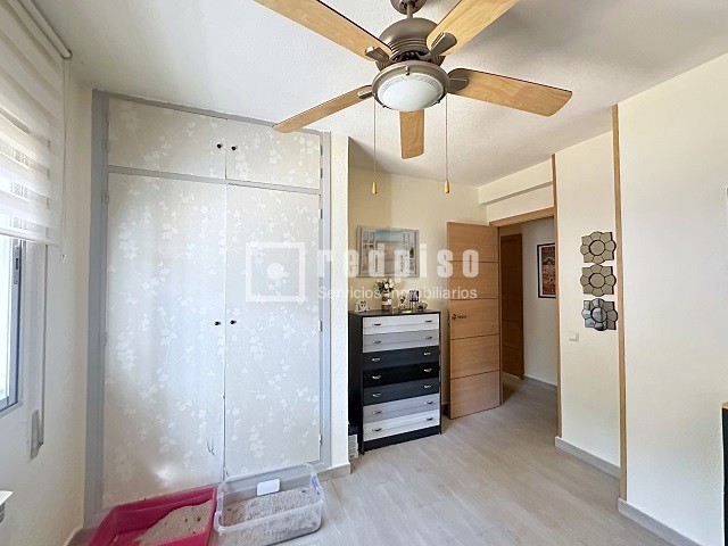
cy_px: 273
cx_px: 364
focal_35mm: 14
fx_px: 294
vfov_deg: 85.7
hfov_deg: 102.1
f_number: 2.2
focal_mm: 2.22
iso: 2000
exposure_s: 1/25
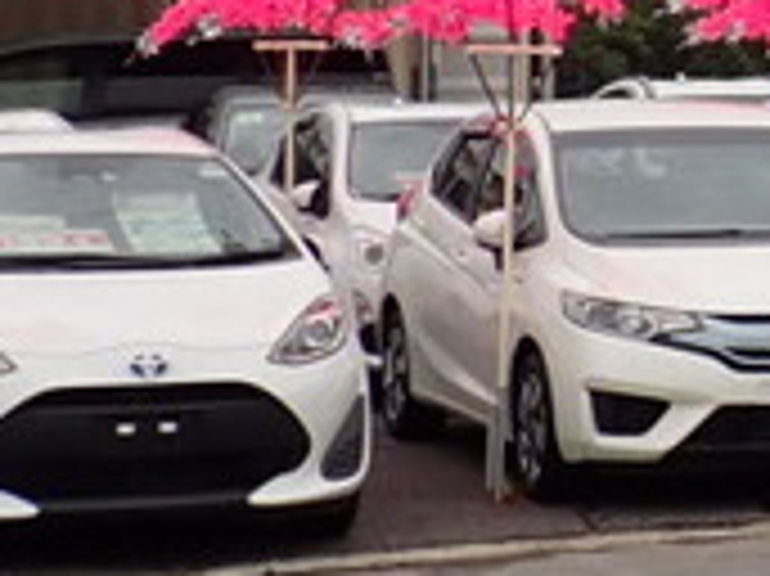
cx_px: 1693
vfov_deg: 8.7
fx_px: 3734
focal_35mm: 168
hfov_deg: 10.5
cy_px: -176
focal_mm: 5.14
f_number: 3.2
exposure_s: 1/800
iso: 100
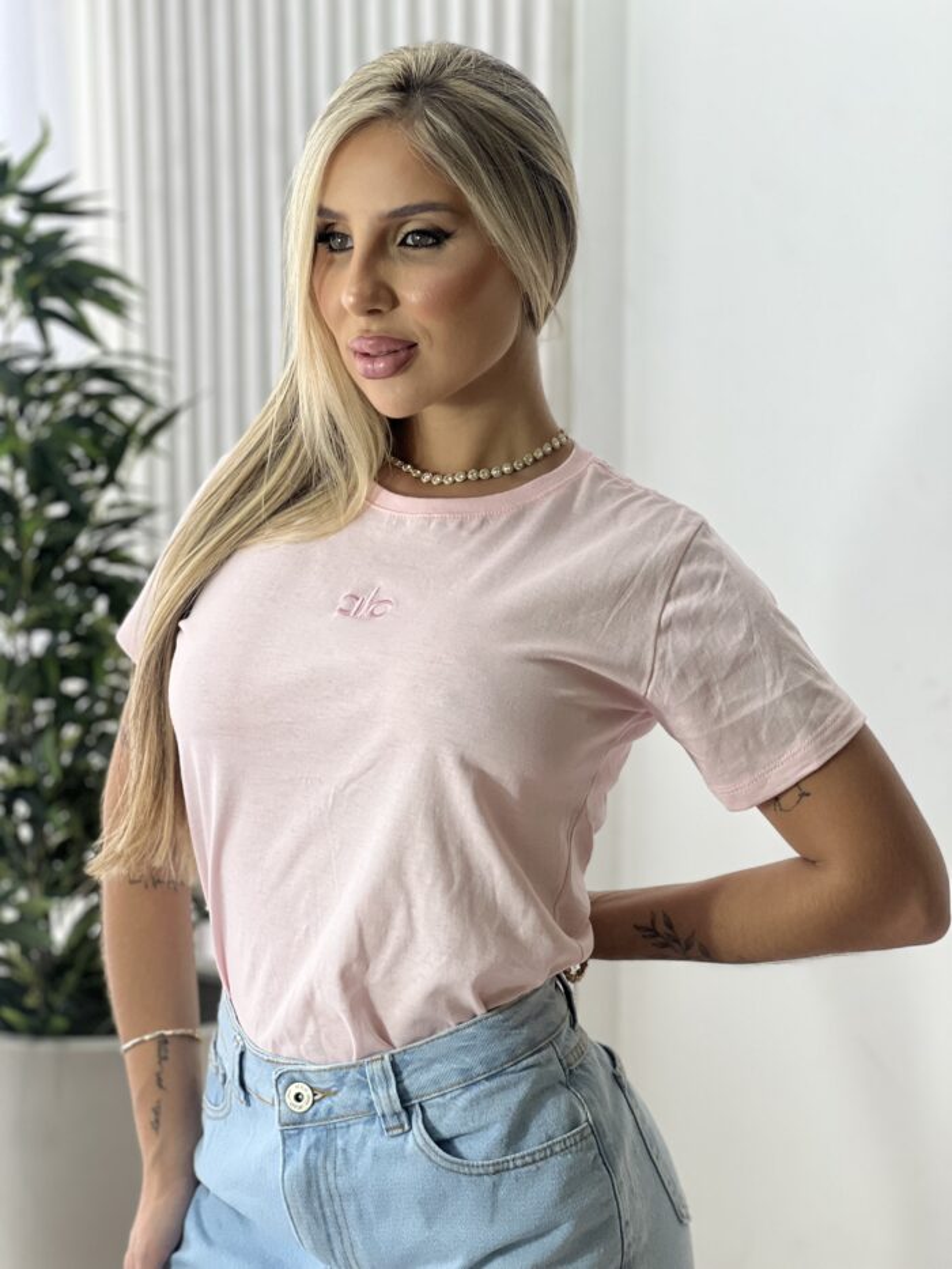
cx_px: 476
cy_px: 634
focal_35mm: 77
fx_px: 2823
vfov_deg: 25.3
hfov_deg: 19.1
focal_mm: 9
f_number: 2.8
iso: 160
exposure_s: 1/120
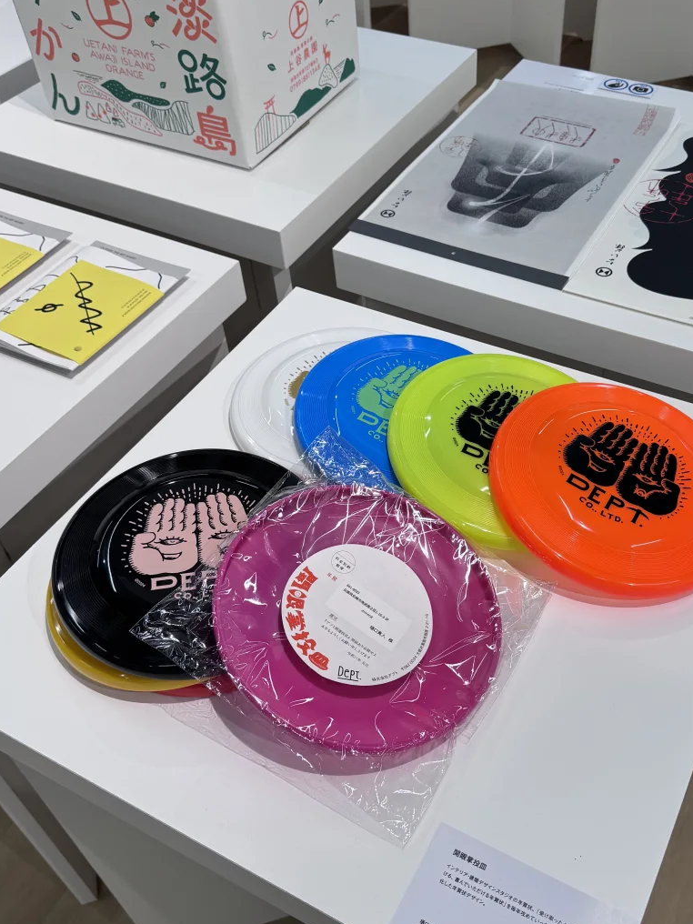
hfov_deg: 41.6
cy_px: 470
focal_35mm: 34
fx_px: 908
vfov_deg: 54.0
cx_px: 416
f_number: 1.78
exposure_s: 1/503
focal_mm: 6.76
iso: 80
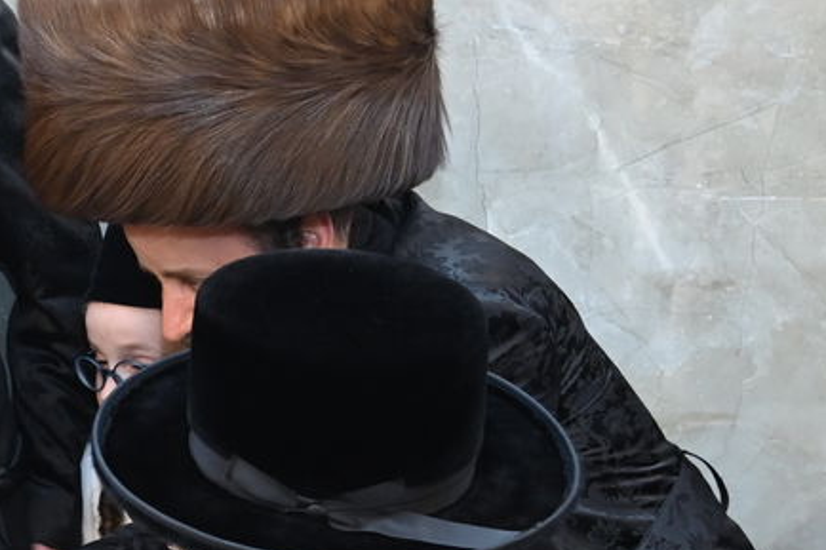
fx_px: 2293
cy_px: 504
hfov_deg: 19.4
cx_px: -118
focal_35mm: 100
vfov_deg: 13.5
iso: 1250
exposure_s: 1/125
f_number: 4.5
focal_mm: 31
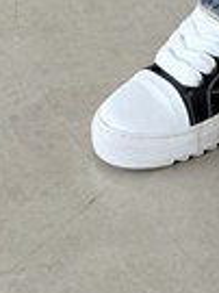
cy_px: -543
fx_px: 1200
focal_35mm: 142
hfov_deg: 10.3
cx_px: 262
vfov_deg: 10.5
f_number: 1.78
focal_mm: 6.76
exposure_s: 1/131
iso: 80
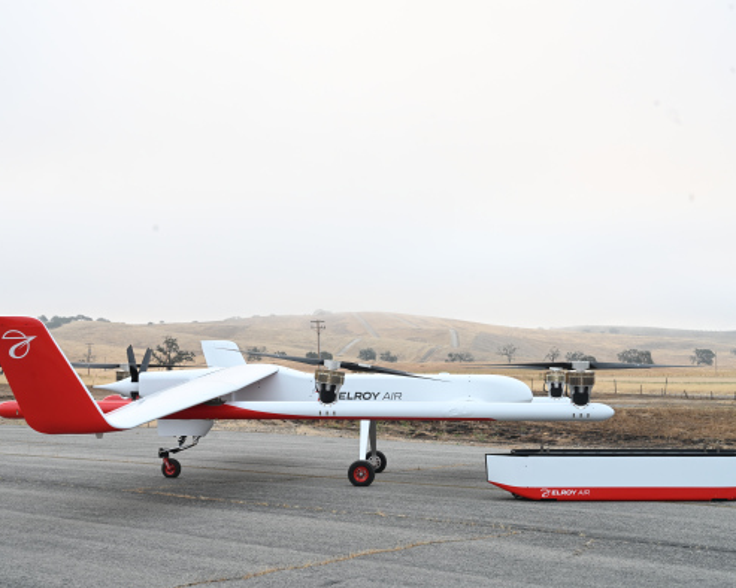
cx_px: 403
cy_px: 295
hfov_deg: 33.6
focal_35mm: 56
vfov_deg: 27.1
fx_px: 1219
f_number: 10
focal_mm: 49
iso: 200
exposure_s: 1/10
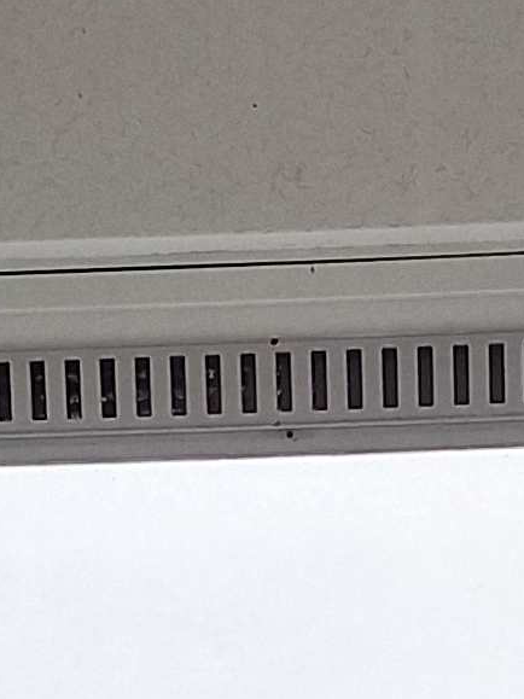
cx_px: 347
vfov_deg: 11.1
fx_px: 3271
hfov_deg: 9.2
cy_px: 1409
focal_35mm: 162
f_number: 1.8
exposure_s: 1/50
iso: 80
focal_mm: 5.54
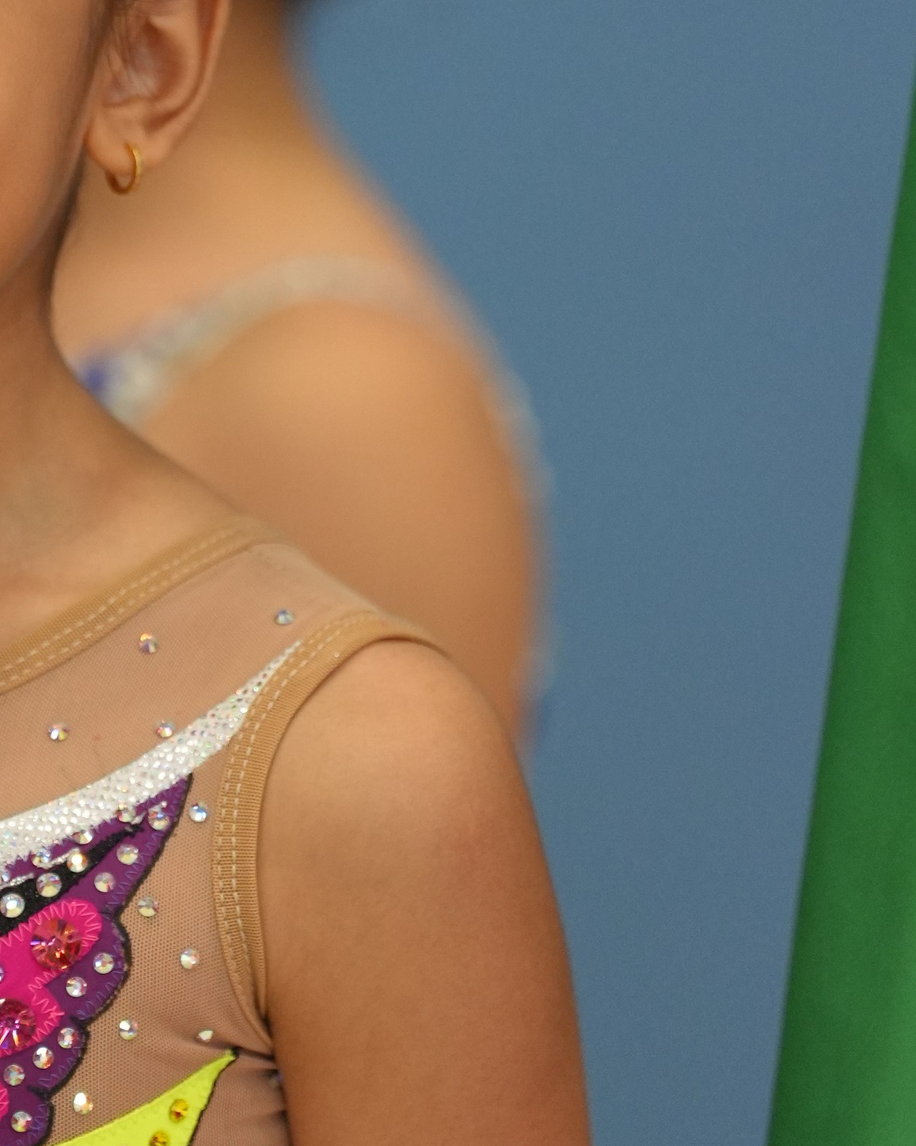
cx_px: -51
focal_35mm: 411
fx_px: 13932
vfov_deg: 4.7
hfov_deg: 3.8
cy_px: 258
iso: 2500
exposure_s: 1/640
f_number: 2.8
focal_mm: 165
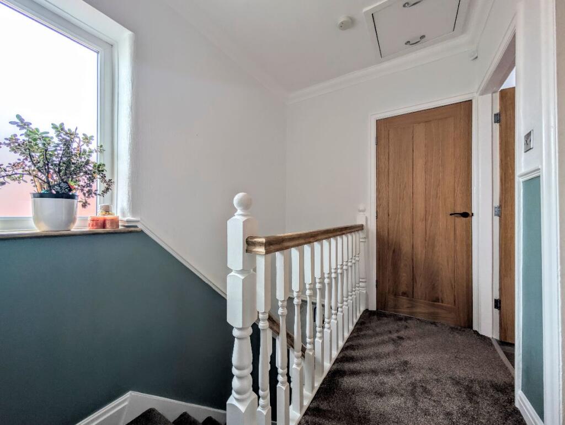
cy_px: 212
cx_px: 282
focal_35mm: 12
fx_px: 196
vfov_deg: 94.6
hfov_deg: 110.5
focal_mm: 2.02
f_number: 1.7
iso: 43
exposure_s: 1/108
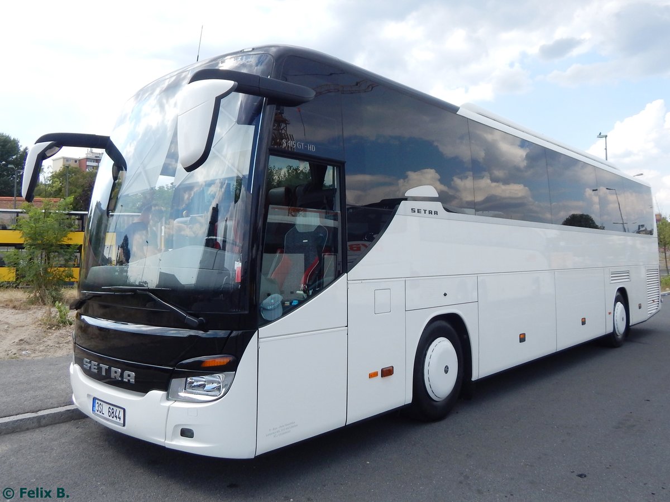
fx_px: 426
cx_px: 335
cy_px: 251
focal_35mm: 22
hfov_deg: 76.4
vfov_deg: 61.0
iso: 125
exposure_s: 1/1500
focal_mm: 4
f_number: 3
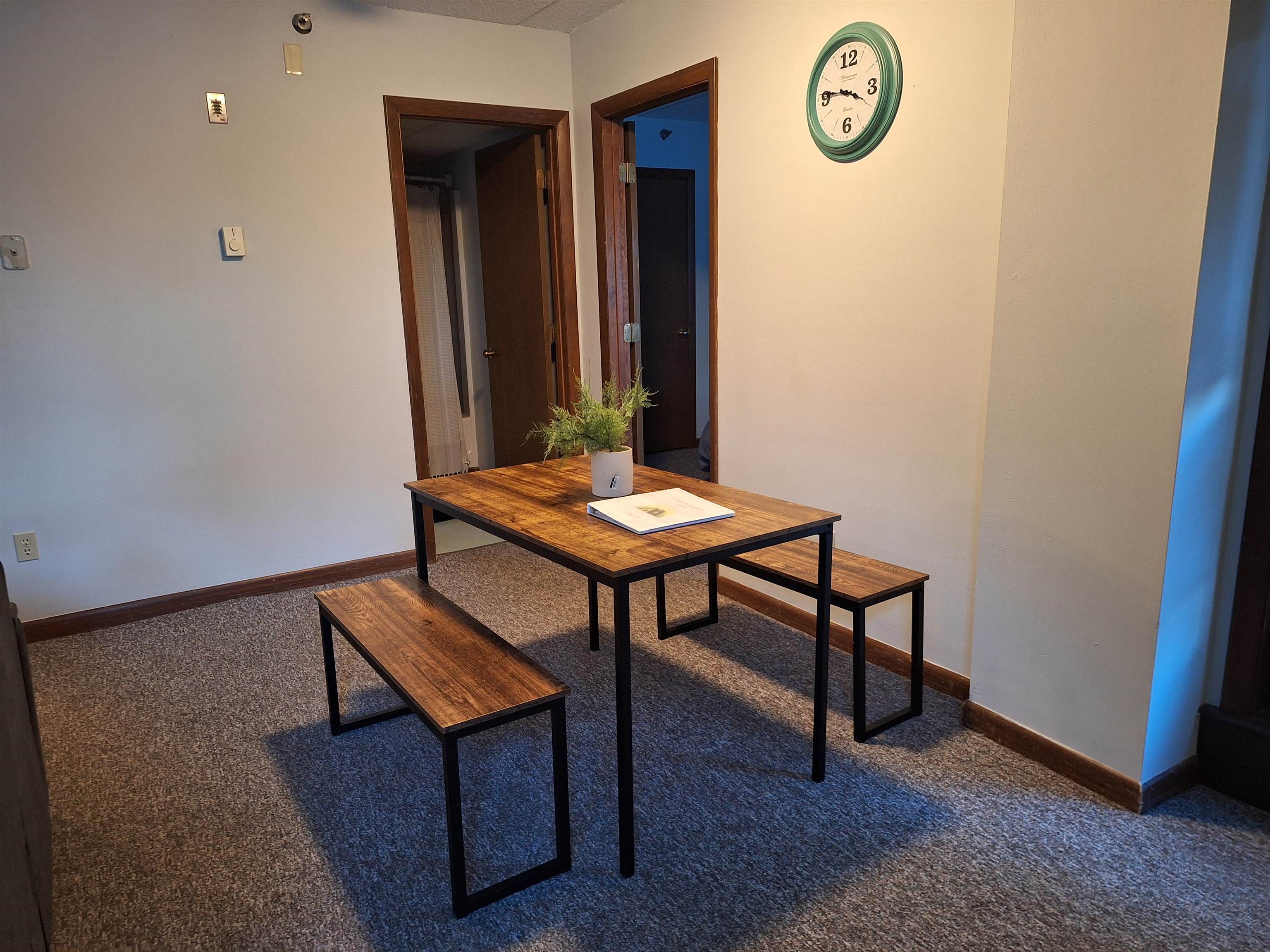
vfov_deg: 58.9
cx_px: 635
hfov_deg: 73.9
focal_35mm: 23
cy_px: 476
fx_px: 844
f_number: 1.8
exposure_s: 1/30
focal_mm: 5.54
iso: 250
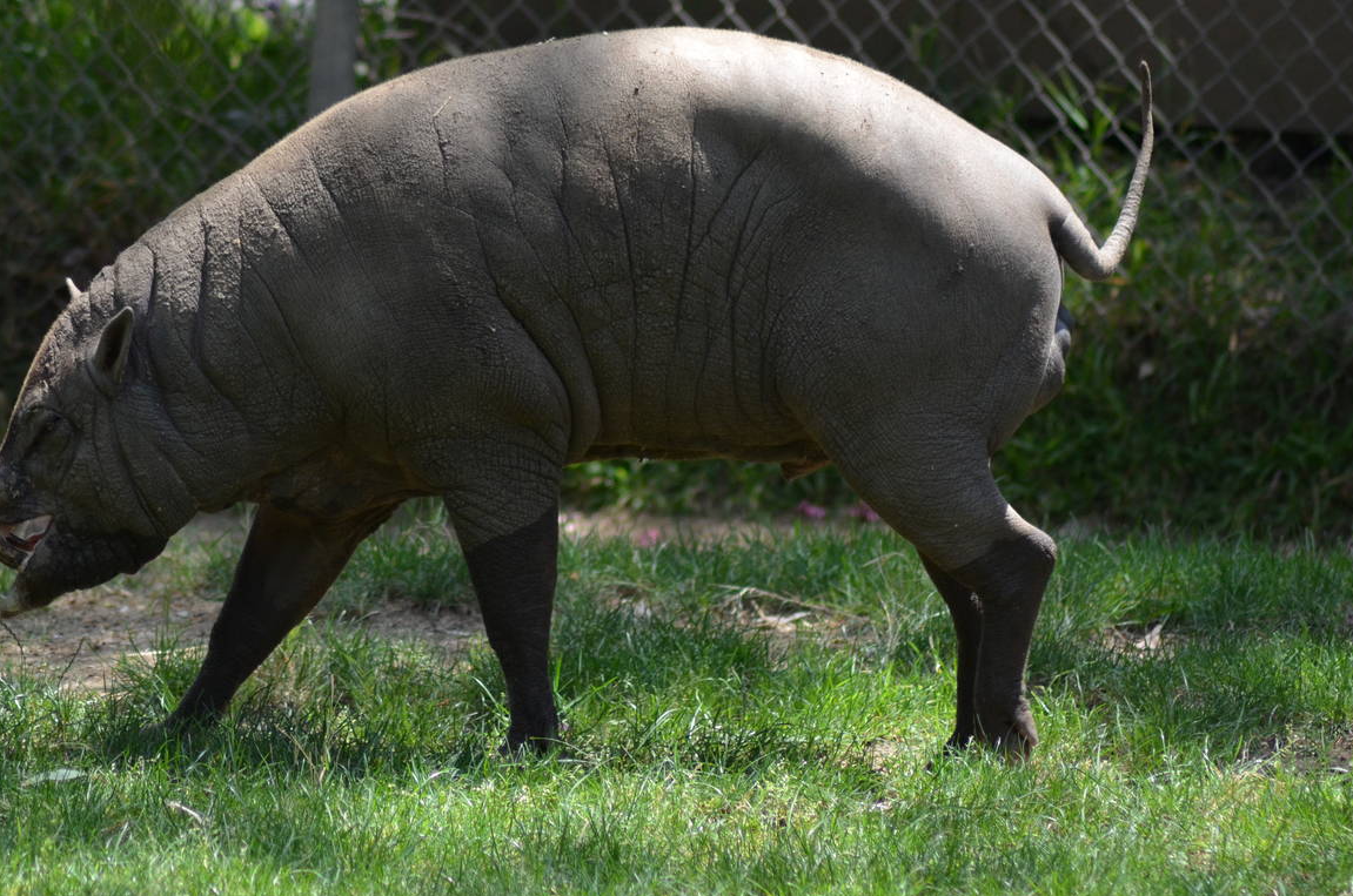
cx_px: 600
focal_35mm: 386
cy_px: 472
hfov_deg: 5.4
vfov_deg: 3.6
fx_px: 14469
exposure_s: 1/1000
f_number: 4.5
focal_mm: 185
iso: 640
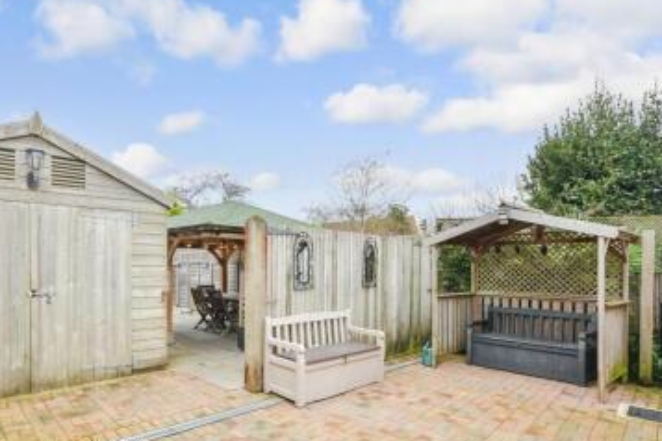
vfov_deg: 61.2
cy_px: 271
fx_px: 368
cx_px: 276
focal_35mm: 20
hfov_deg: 83.3
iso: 160
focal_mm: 10
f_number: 6.3
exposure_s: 1/80
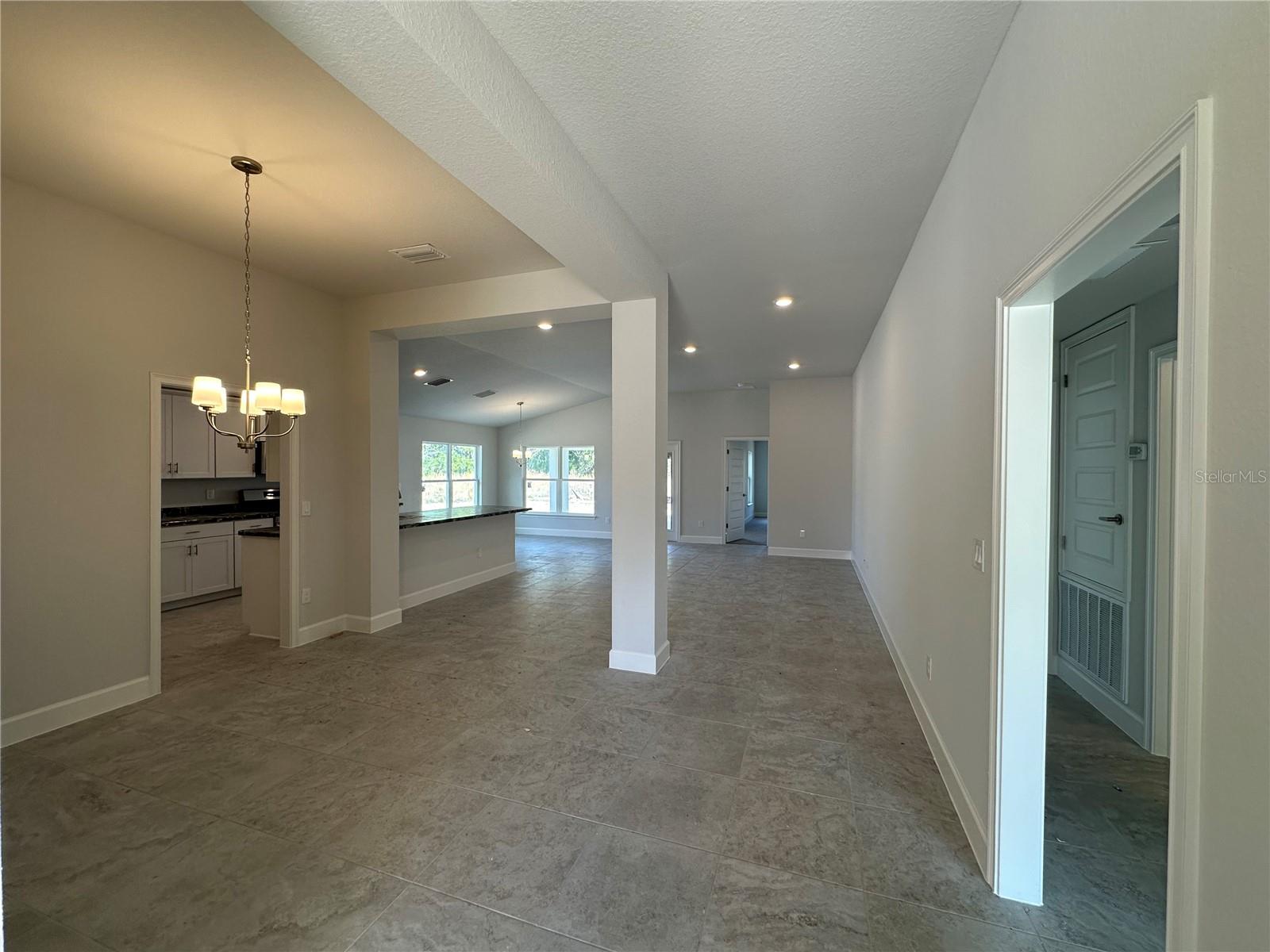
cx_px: 635
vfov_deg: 85.7
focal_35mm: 14
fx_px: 514
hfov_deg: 102.1
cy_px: 476
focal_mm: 2.22
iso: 64
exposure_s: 1/120
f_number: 2.2
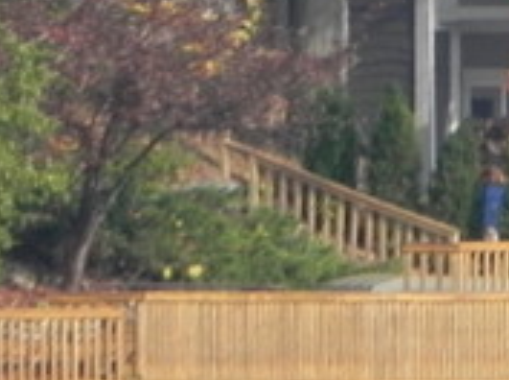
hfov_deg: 0.6
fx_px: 45094
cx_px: 771
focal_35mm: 3073
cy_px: -193
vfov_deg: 0.5
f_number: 6.3
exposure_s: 1/297
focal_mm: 120
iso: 160
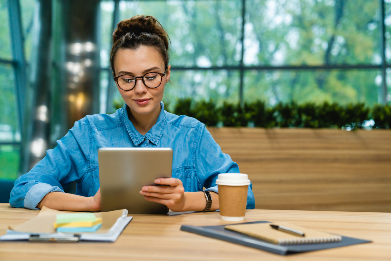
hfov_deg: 37.5
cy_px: 130
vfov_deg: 25.5
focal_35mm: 53
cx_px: 196
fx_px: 576
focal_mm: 53
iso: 1250
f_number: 2.8
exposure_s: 1/200
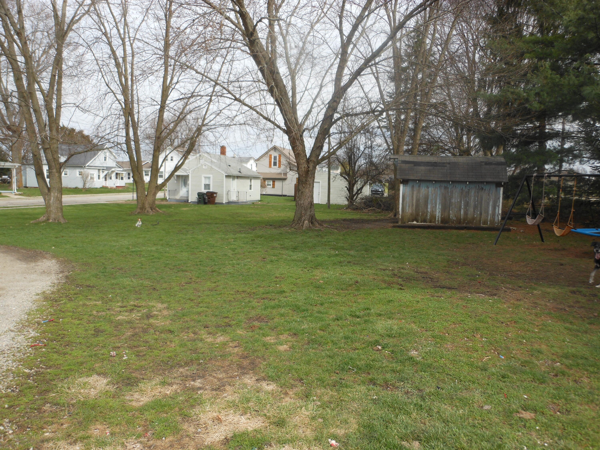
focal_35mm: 28
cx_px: 300
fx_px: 485
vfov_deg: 49.7
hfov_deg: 63.4
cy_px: 225
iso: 80
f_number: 3.7
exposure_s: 1/500
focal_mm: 5
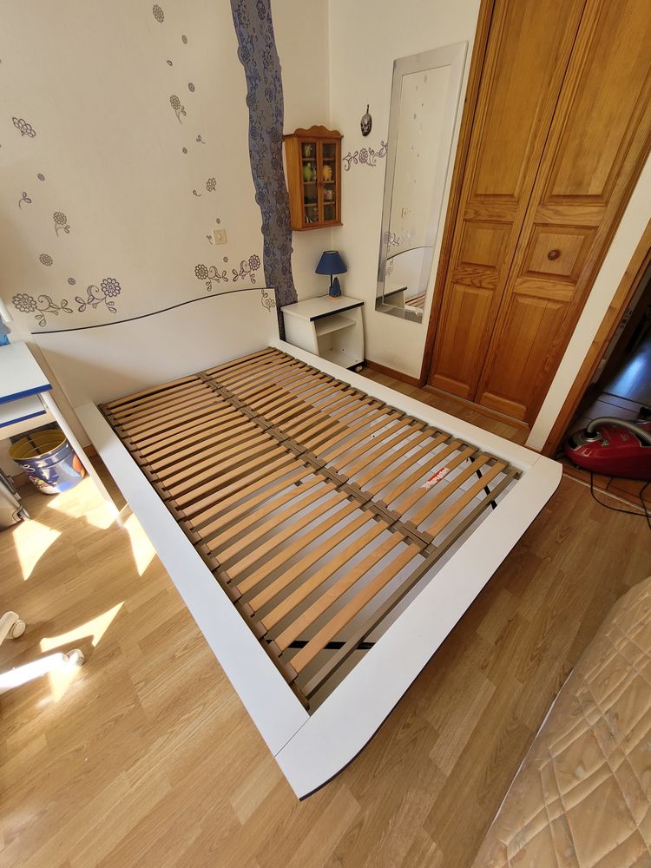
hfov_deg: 89.9
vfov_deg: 106.2
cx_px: 326
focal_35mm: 13
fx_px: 326
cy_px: 434
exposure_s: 1/100
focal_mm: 1.74
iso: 64
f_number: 2.2
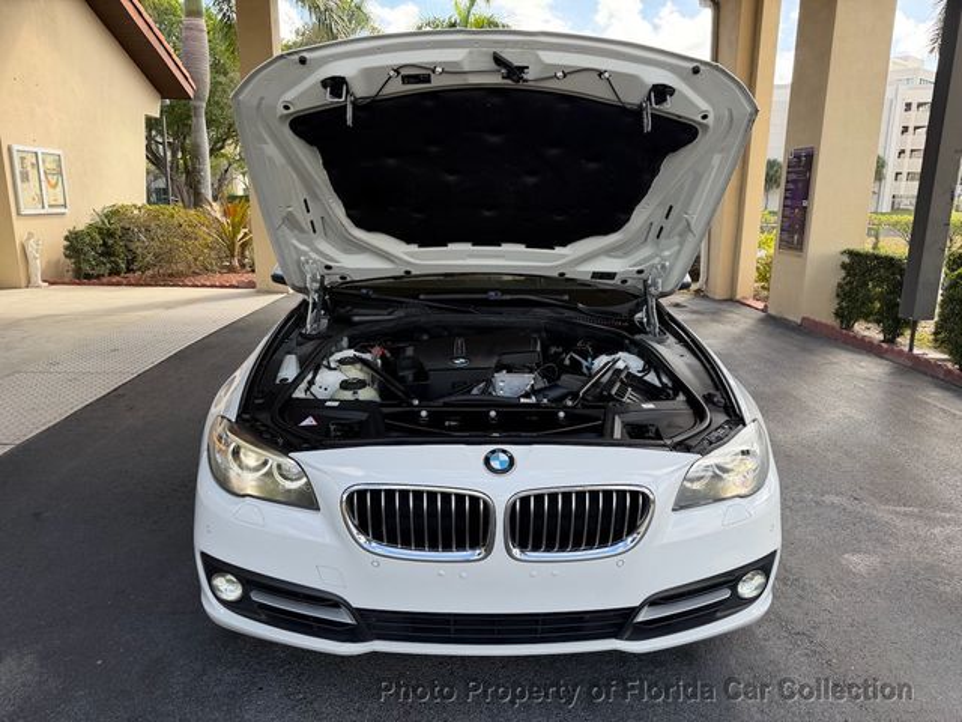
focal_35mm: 24
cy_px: 361
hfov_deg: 71.6
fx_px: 667
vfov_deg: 56.8
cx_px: 481
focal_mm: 6.76
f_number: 1.78
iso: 80
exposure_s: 1/702
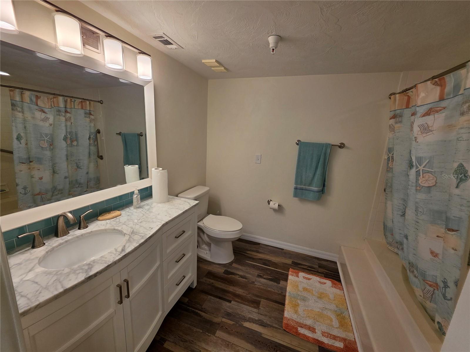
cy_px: 176
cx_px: 235
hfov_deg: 106.2
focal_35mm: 13
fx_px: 177
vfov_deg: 89.9
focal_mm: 2.2
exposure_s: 1/120
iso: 100
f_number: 1.9
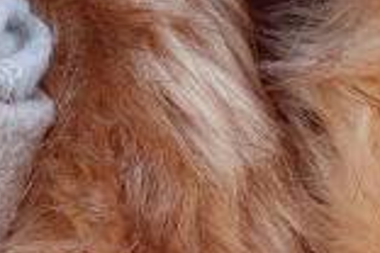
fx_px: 6597
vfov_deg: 2.2
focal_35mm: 625
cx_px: 211
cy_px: 112
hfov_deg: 3.3
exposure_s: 1/200
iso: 200
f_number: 3.2
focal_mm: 50
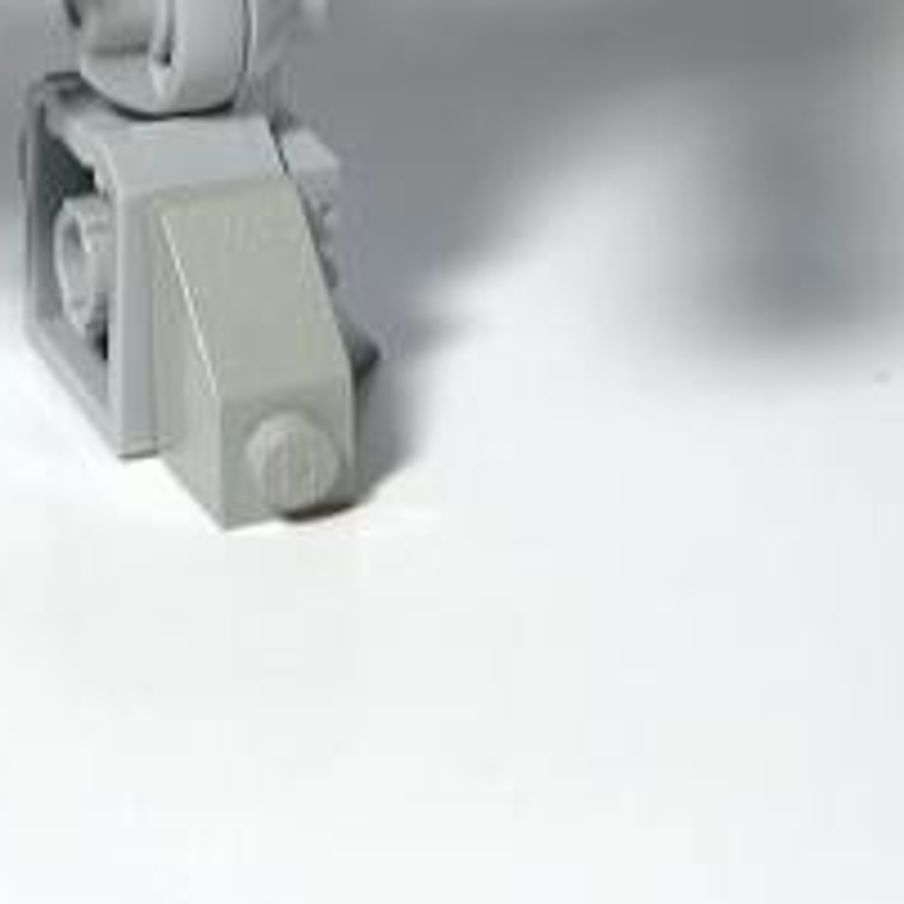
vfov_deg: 8.4
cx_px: -63
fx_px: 6146
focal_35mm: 208
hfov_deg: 8.4
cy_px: 0
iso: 100
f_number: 3.3
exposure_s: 1/39.1
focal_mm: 18.8
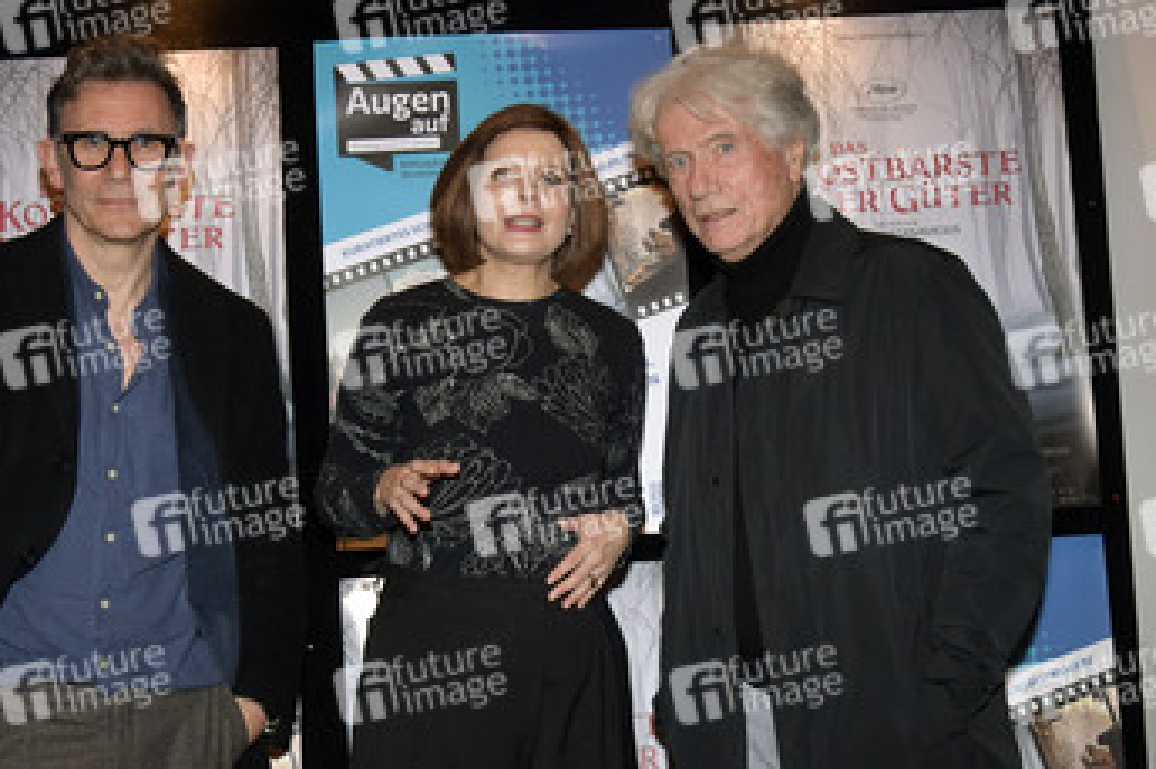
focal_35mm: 63
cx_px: 465
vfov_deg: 21.5
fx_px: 2022
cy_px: 433
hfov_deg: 31.8
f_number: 5.6
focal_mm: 48
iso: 800
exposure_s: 1/160
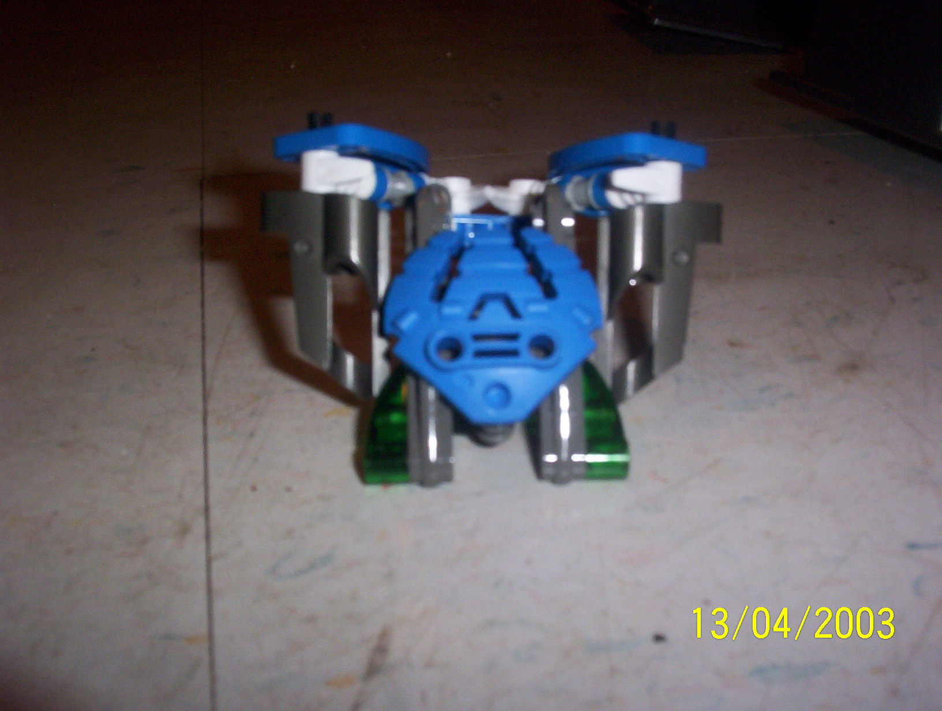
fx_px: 1064
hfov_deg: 47.8
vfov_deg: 37.0
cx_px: 471
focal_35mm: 39
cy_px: 356
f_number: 4.5
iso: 140
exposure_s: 1/30
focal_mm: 6
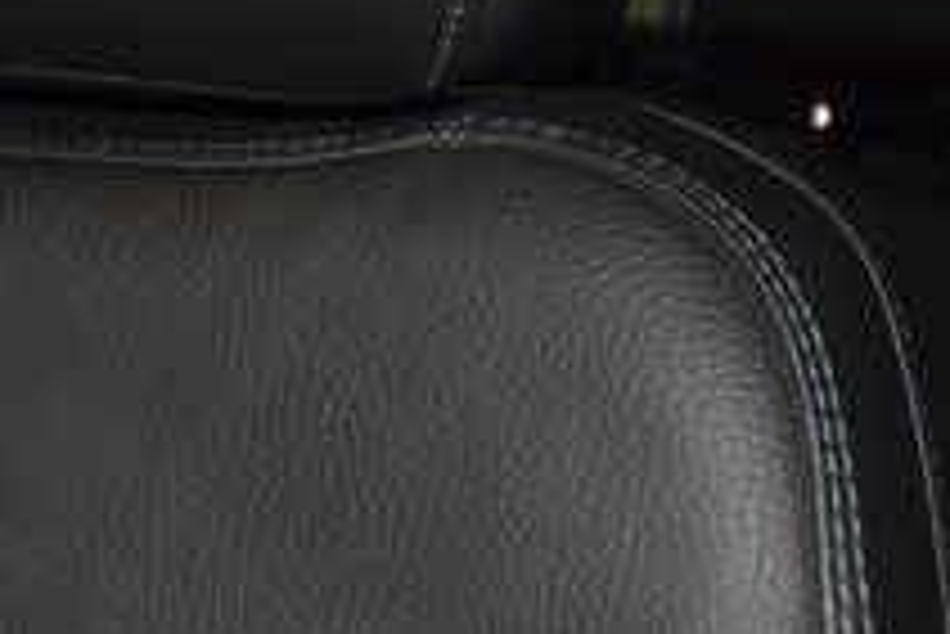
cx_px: -41
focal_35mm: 114
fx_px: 2997
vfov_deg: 12.0
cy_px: 106
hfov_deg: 17.5
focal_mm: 25
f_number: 3.8
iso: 1800
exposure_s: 1/125
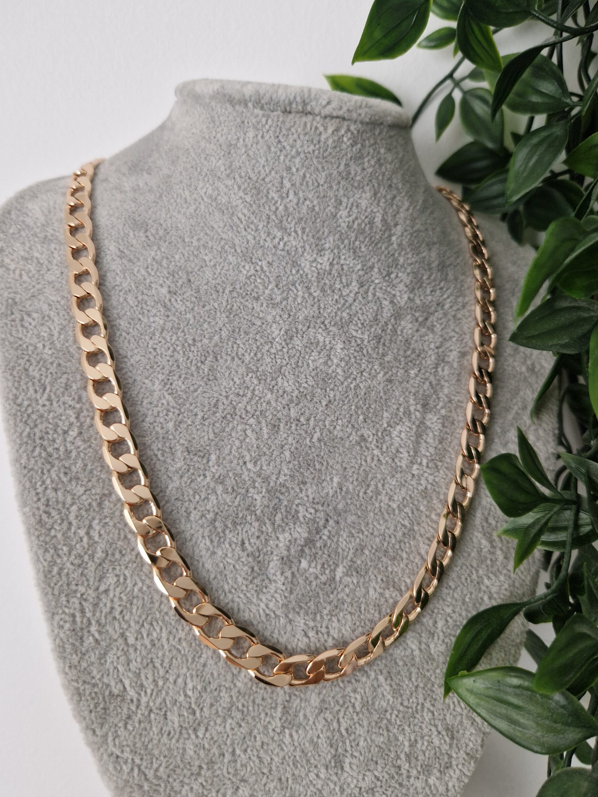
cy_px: 389
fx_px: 553
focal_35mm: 24
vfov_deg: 71.6
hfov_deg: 56.8
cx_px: 303
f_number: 1.8
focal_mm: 5.4
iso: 50
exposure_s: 1/100
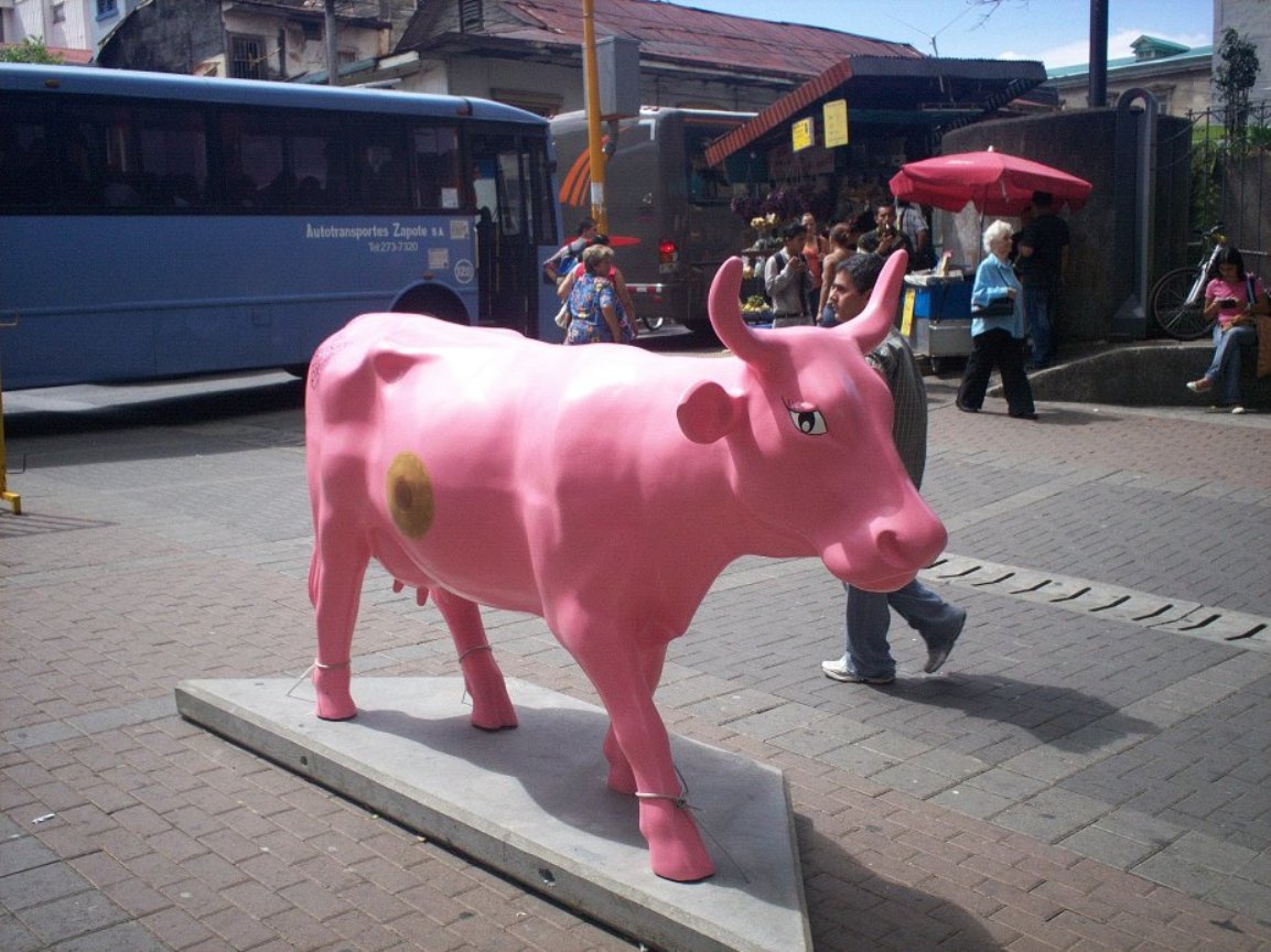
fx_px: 1321
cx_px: 636
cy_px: 476
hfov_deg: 51.4
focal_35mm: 36
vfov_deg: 39.6
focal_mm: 6
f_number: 4.5
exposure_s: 1/386
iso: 100
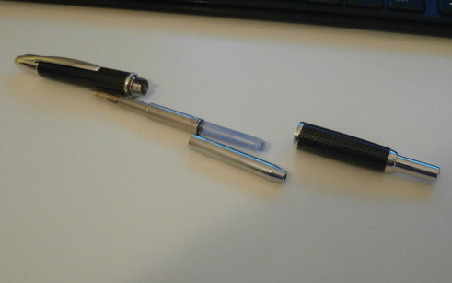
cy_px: 118
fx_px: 505
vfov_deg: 31.2
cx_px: 225
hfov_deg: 48.2
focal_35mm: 41
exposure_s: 1/15
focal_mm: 6.67
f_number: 3.9
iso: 800
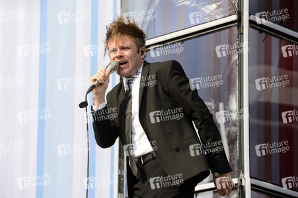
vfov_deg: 8.1
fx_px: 1406
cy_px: 99
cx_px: 149
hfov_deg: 12.1
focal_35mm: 170
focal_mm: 170
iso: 160
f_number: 7.1
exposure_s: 1/400
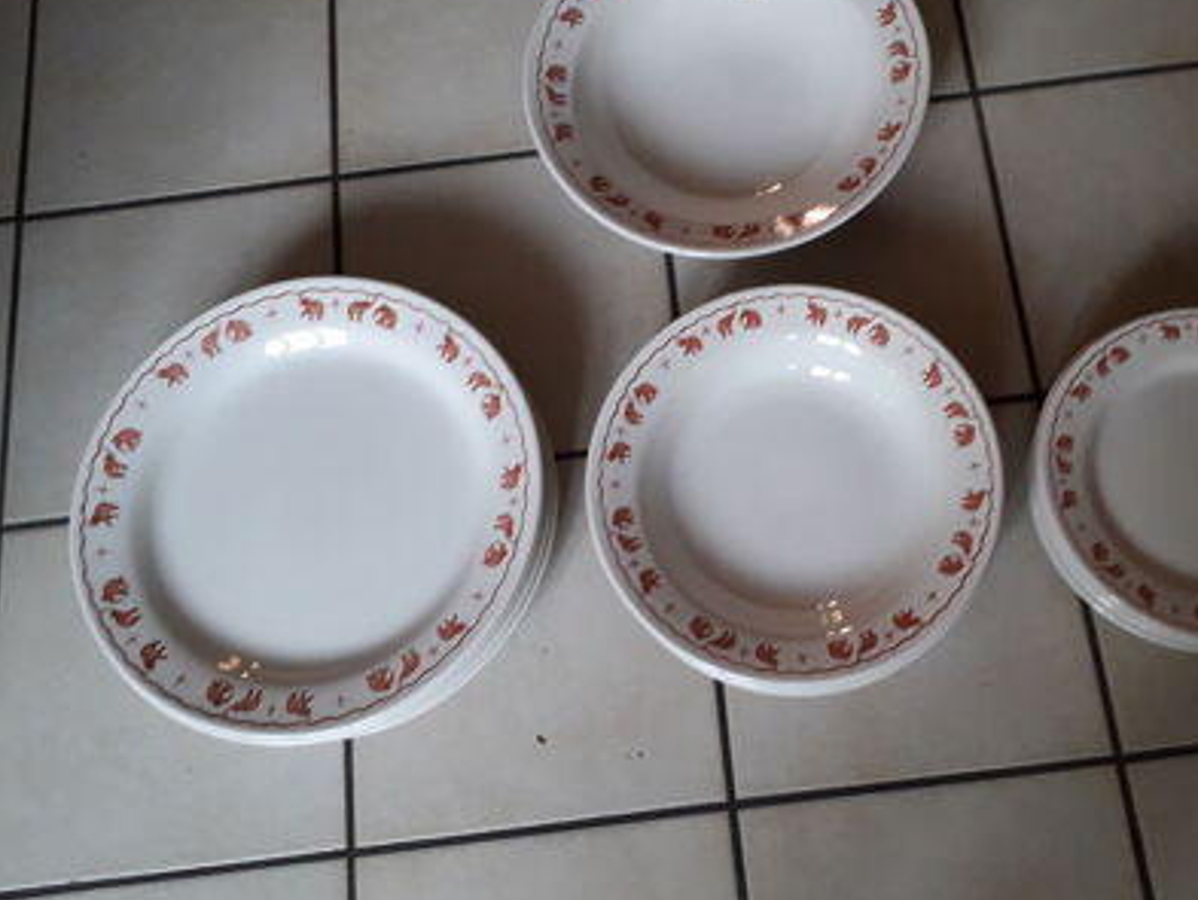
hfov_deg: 54.9
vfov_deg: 42.9
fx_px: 1142
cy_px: 406
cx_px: 729
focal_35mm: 33
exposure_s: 1/50
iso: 160
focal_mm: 3.6
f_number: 1.9
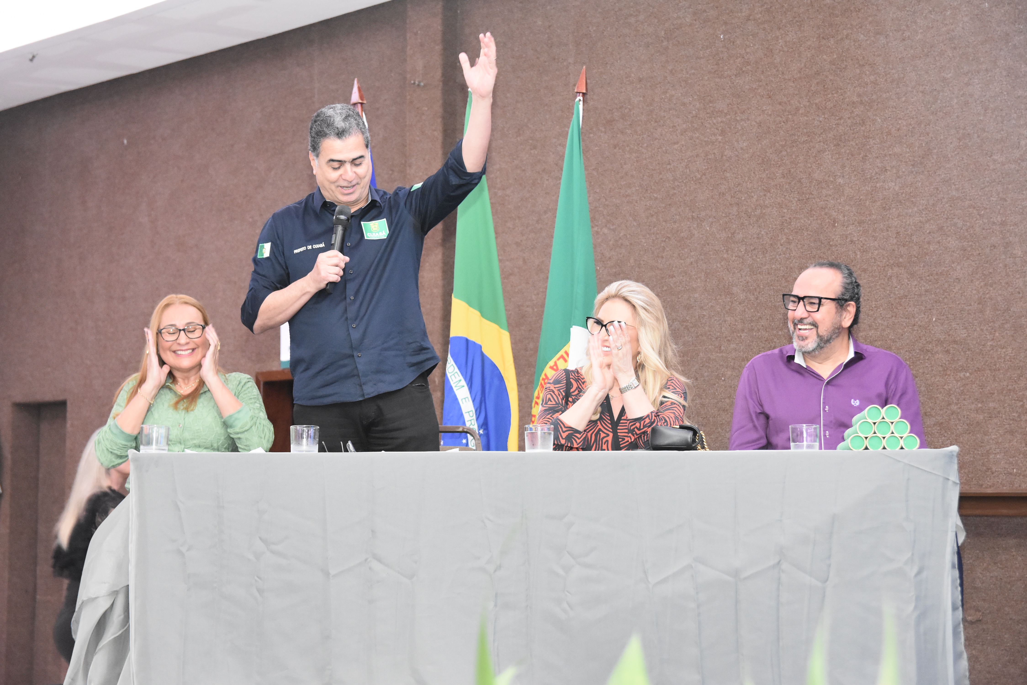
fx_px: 2140
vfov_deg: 18.2
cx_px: 514
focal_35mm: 75
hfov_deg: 27.0
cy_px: 342
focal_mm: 50
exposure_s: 1/60
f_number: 4
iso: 2500
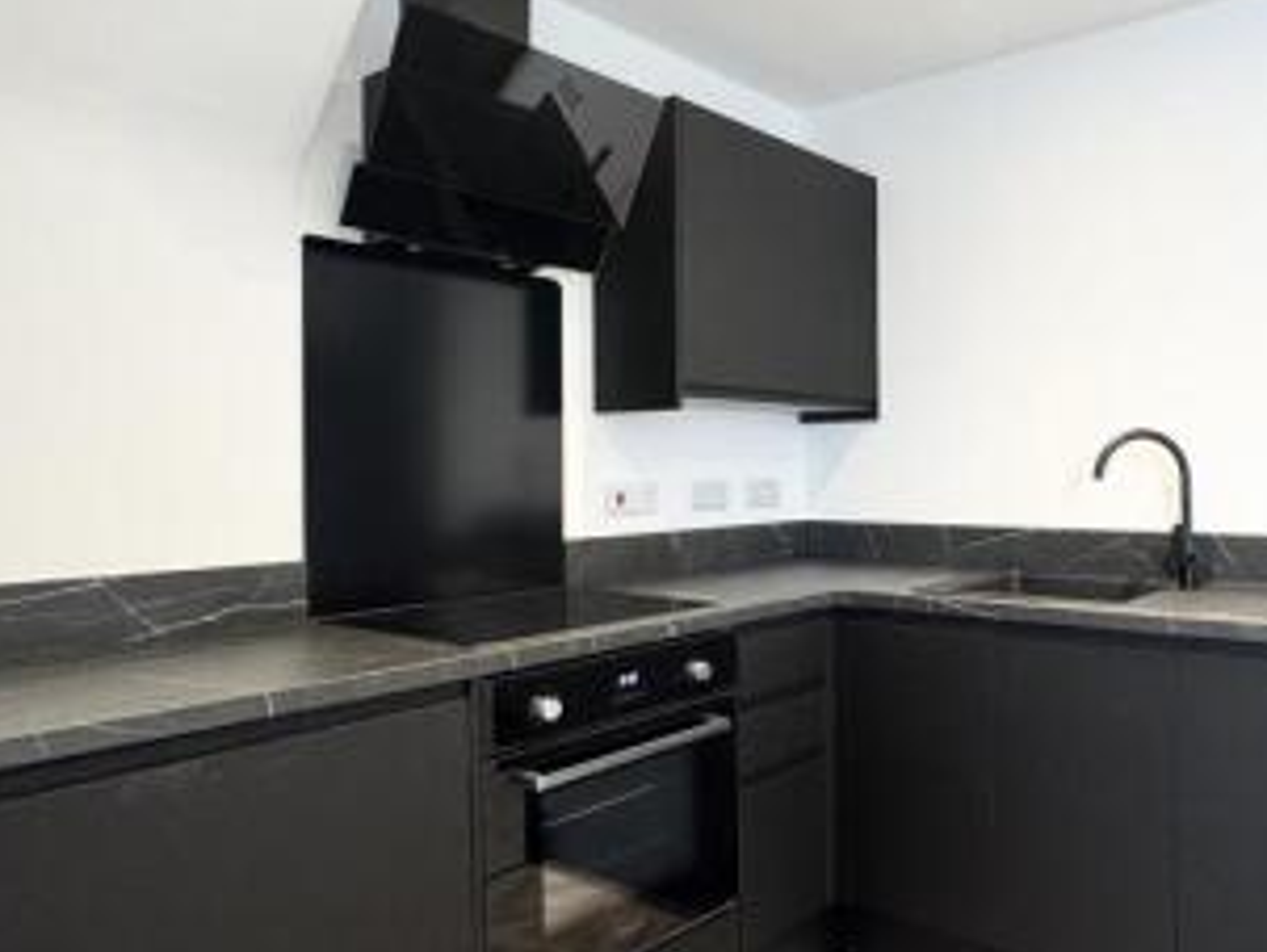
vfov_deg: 51.4
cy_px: 468
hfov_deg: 62.5
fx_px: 989
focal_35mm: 27
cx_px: 908
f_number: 2.2
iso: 200
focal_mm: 2.22
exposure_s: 1/50
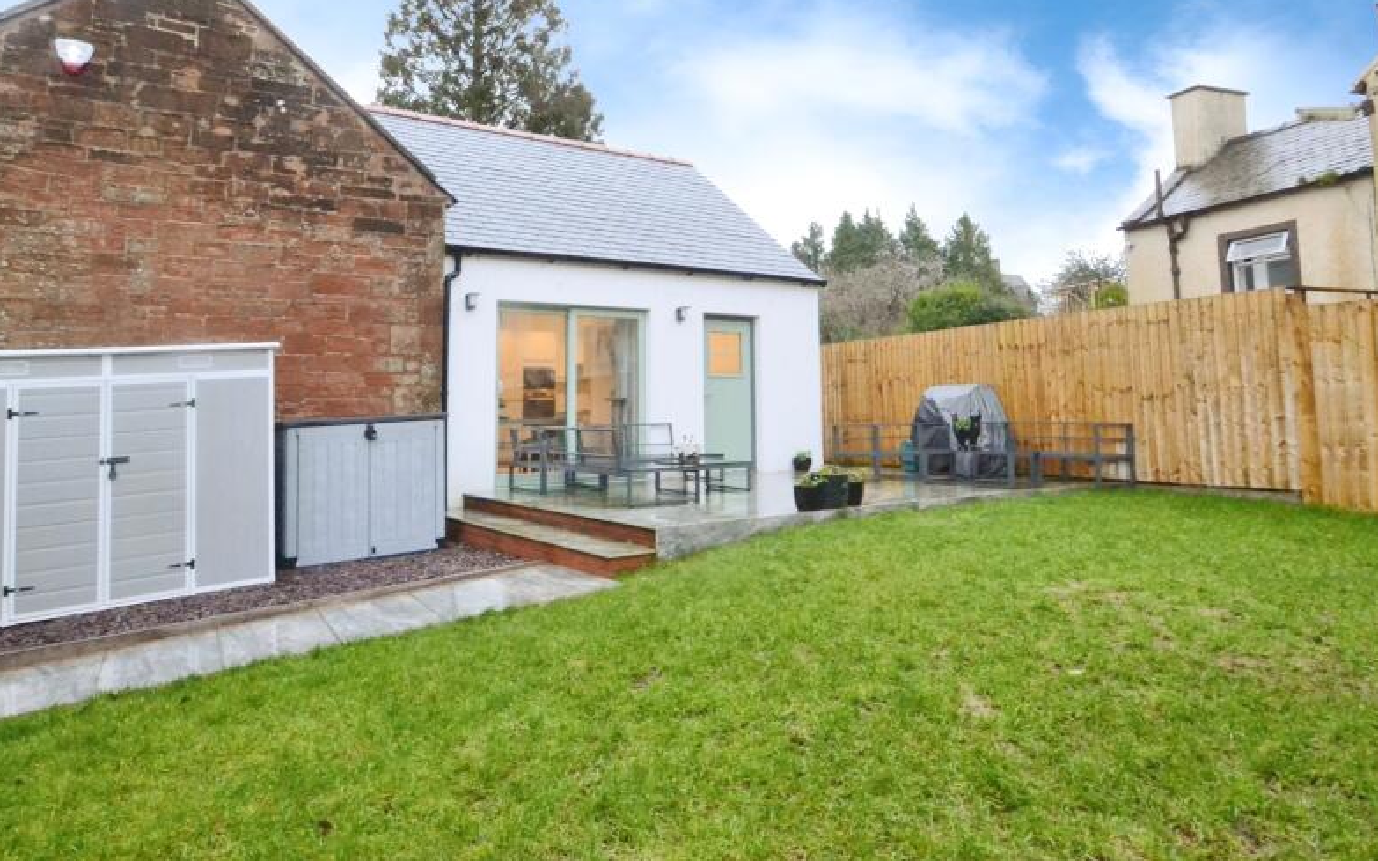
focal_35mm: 20
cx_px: 581
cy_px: 281
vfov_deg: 58.2
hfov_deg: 84.4
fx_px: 751
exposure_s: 1/60
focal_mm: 10
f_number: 9
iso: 3200
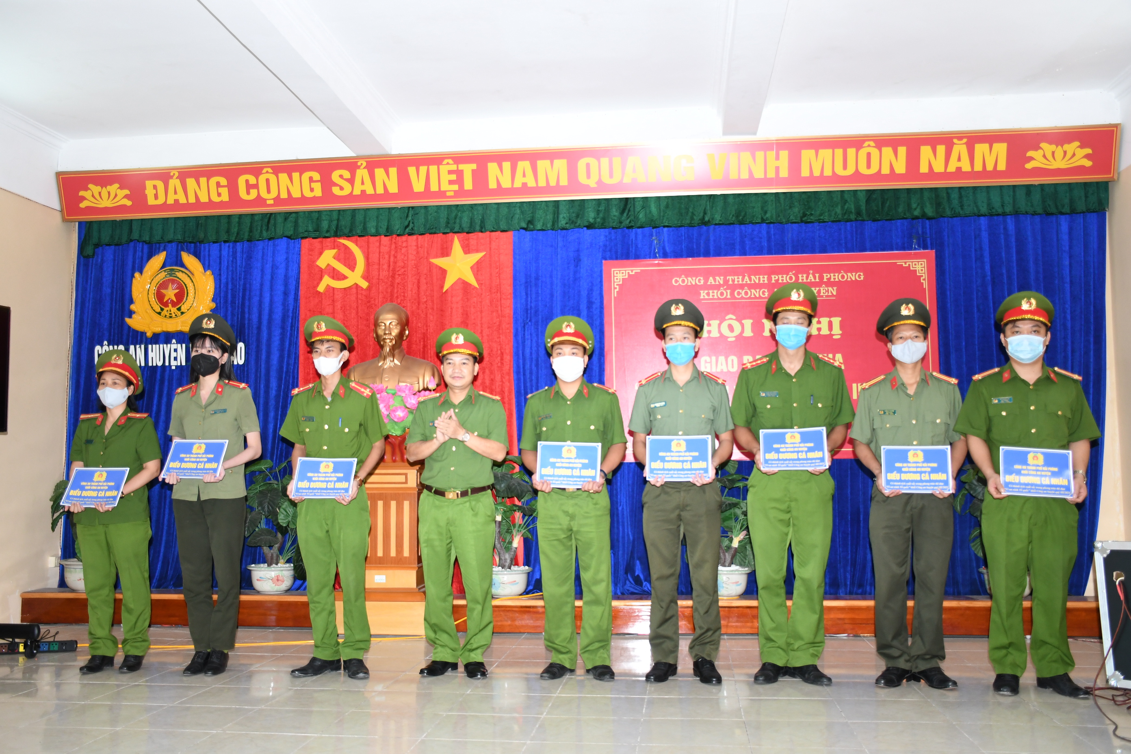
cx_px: 566
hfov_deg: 57.2
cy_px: 377
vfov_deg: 40.0
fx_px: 1037
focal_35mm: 33
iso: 800
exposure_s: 1/200
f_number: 3.5
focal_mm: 22
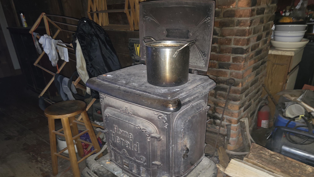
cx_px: 161
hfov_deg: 71.9
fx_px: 216
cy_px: 110
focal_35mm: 26
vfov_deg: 44.0
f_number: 1.7
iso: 250
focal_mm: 6.3
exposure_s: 1/12
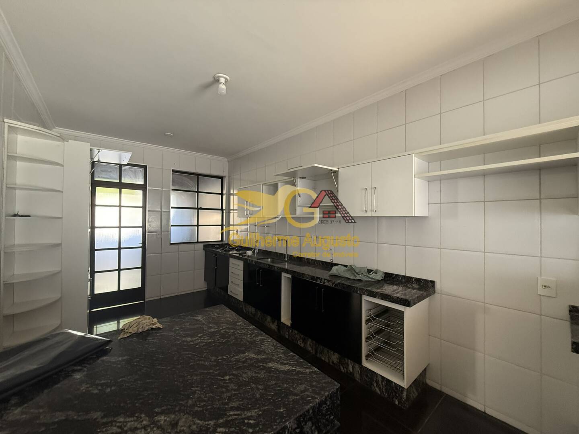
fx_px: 234
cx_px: 290
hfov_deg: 102.1
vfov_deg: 85.7
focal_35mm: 14
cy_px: 217
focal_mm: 2.22
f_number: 2.2
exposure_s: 1/72
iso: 320
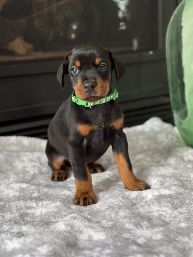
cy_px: 128
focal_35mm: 52
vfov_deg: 36.8
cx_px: 96
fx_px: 387
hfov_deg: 28.0
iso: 100
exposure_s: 1/60
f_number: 1.6
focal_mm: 5.96
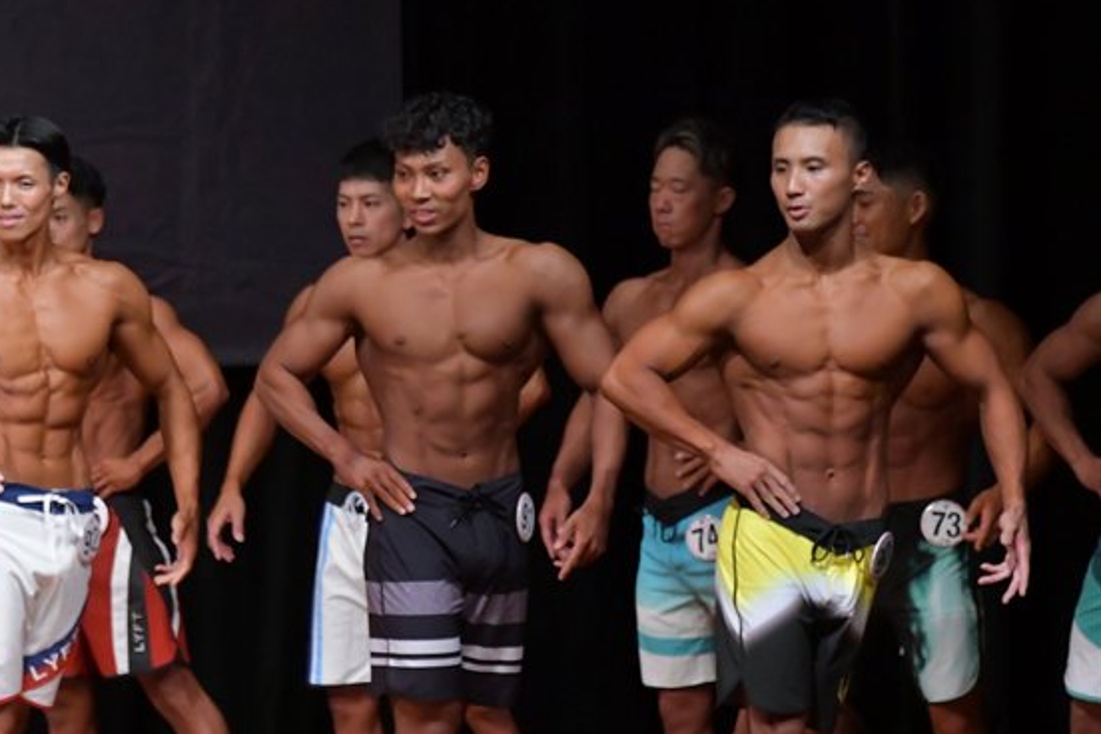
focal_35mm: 379
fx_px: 11590
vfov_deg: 3.6
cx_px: 330
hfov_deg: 5.4
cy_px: 455
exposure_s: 1/400
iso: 5000
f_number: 5.6
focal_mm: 180
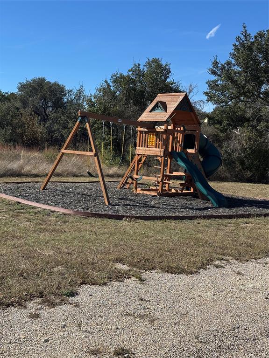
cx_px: 134
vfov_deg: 39.7
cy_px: 179
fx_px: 497
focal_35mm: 48
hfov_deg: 30.3
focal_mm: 6.76
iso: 64
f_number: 1.78
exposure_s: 1/3817
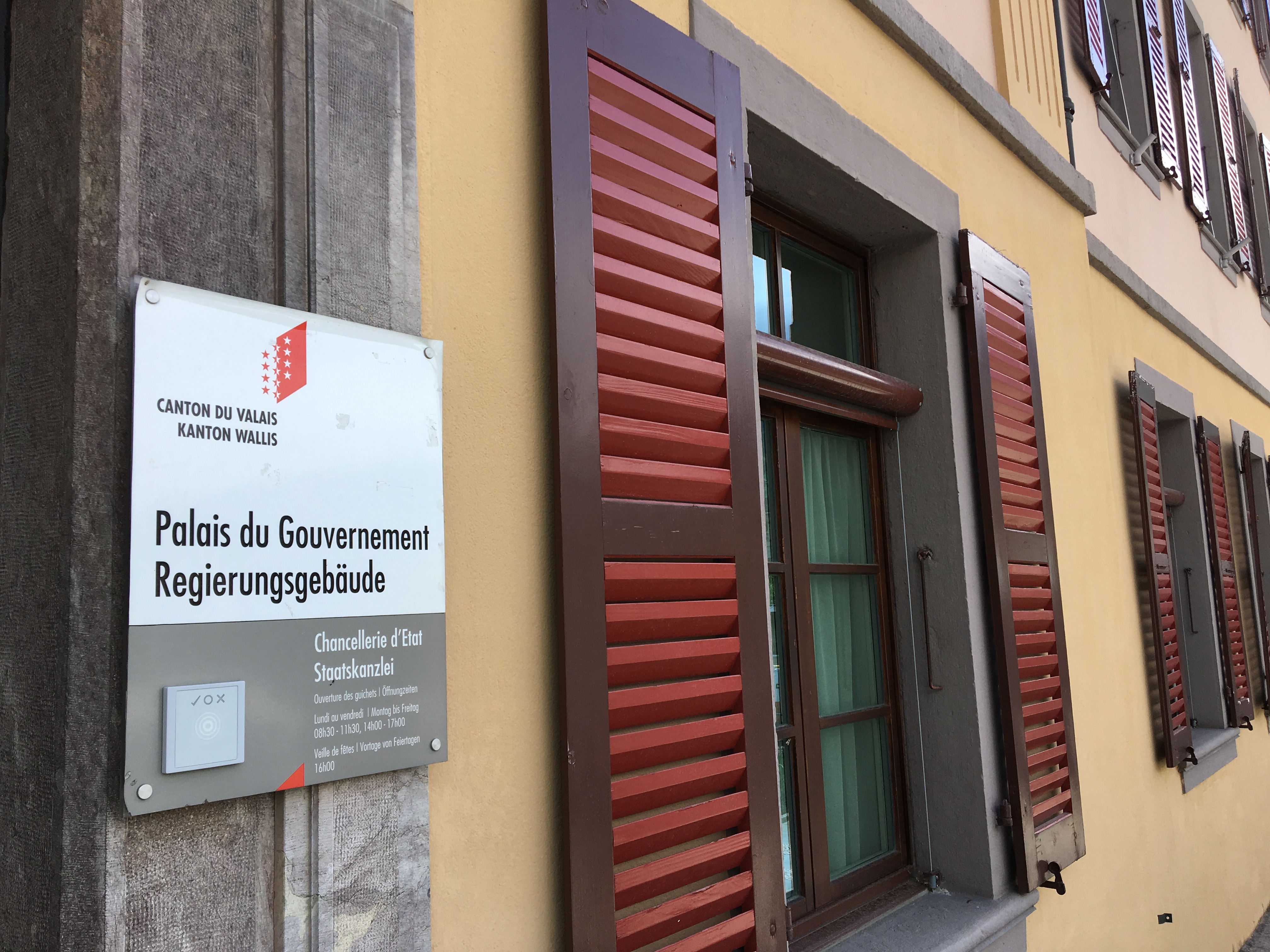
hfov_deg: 61.7
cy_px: 476
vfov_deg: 48.2
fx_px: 1064
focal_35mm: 29
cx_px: 635
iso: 25
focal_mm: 4.15
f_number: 2.2
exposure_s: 1/777
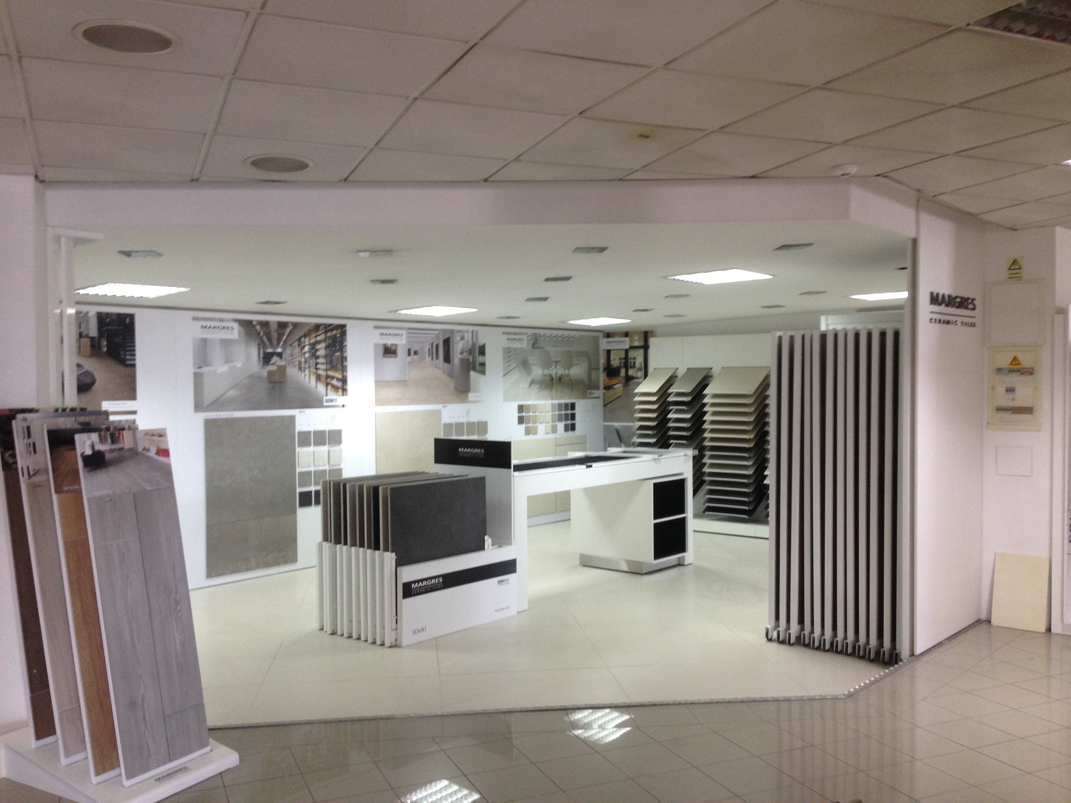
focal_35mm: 33
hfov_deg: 55.4
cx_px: 536
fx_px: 1021
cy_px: 402
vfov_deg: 42.9
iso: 80
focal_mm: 4.12
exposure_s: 1/20
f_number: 2.4
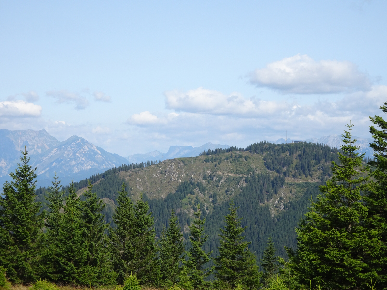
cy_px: 145
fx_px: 1174
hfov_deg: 18.7
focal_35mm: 105
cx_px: 194
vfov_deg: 14.1
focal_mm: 17.97
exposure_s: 1/400
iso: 80
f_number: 5
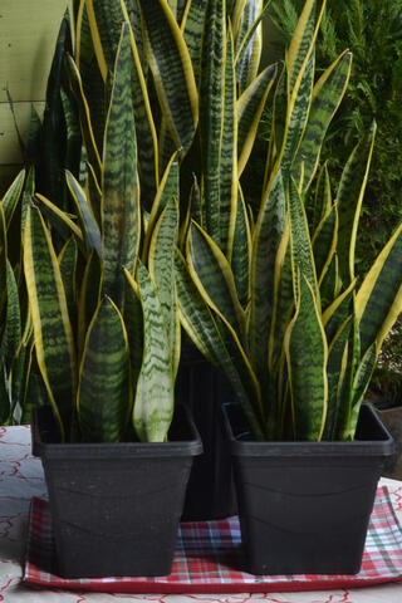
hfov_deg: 29.9
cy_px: 302
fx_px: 754
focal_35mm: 45
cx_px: 201
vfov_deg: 43.6
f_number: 8
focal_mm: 30
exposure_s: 1/125
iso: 280
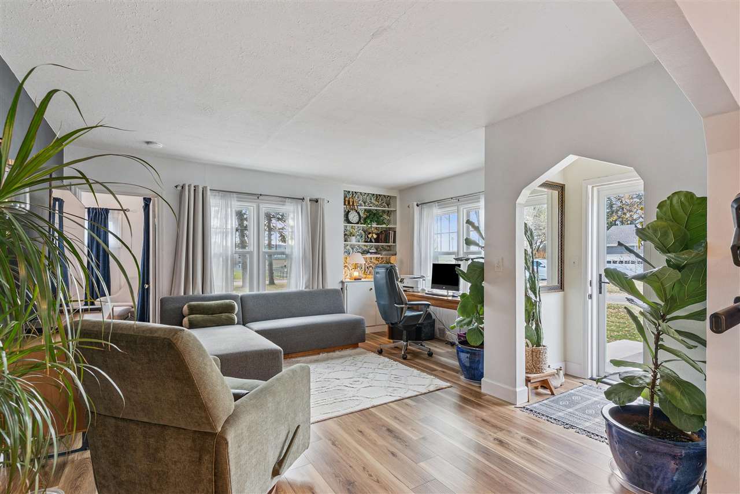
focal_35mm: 17
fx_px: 350
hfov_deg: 93.3
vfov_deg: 70.5
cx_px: 370
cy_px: 247
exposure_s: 1/15
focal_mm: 17
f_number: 9
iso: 800
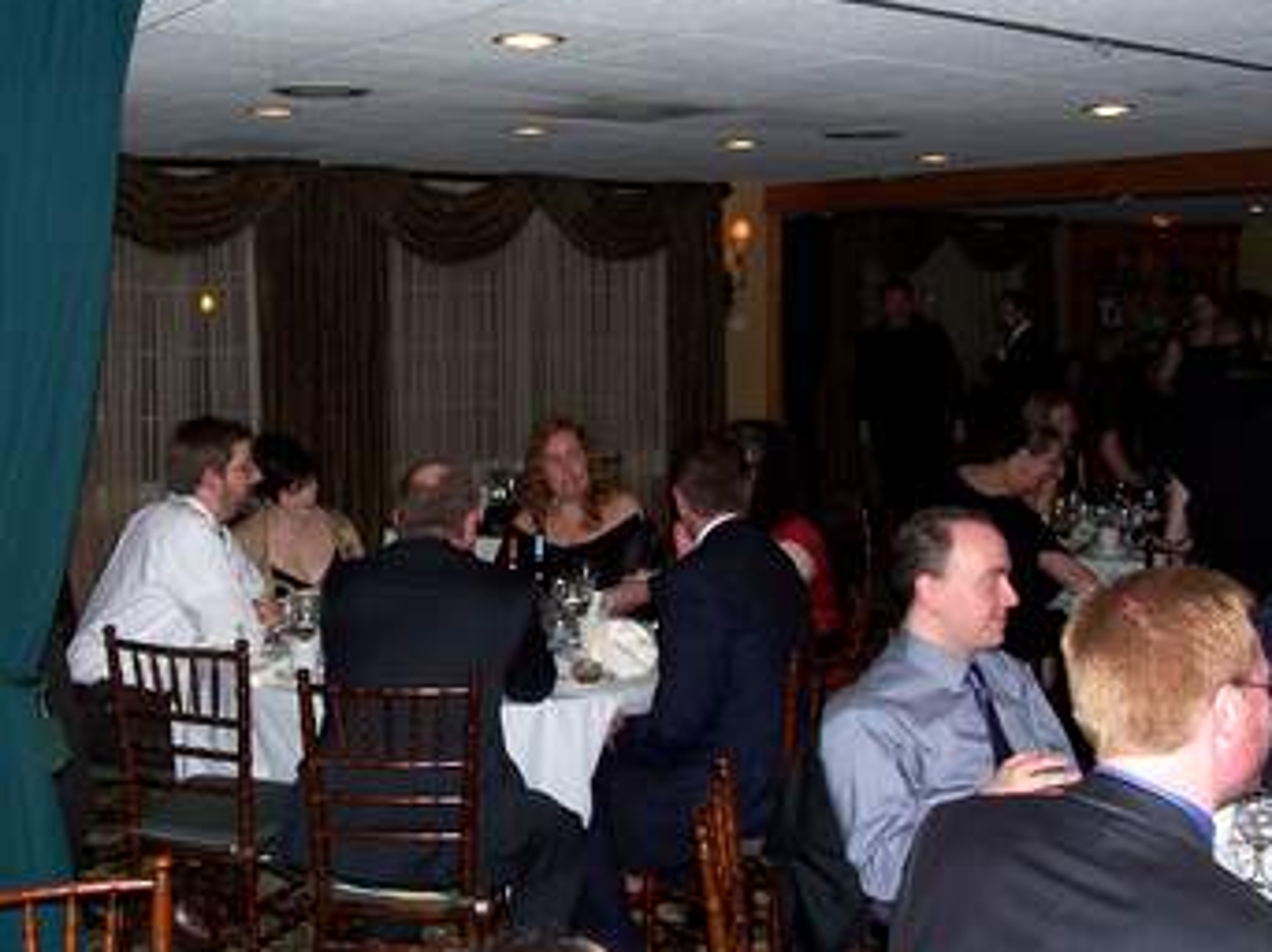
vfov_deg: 33.5
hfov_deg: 43.7
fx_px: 1579
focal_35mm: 43
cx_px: 536
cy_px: 441
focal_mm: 6
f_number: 2.8
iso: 80
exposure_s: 1/60
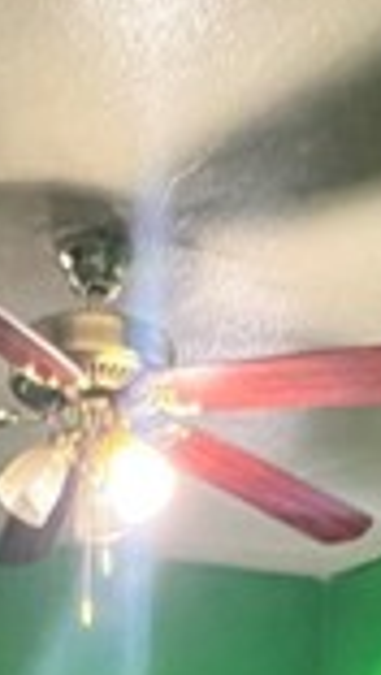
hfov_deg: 20.3
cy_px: 978
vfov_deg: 27.0
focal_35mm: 58
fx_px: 1039
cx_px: 35
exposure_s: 1/34
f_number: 1.8
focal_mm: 1.57
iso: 1250
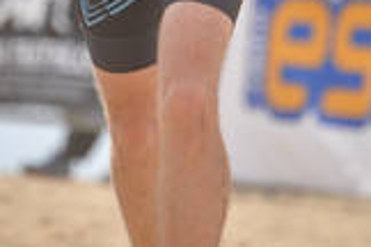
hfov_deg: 2.8
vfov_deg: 1.9
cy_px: -239
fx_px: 7512
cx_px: 128
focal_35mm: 729
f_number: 4
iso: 200
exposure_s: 1/2500
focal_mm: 185
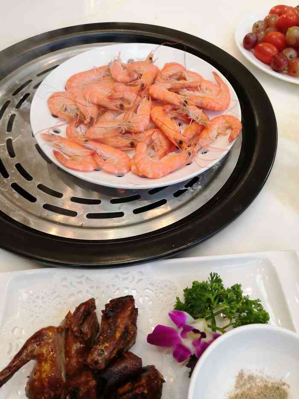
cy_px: 200
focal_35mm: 27
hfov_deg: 51.4
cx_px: 150
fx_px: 311
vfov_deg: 65.3
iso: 400
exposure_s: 1/100
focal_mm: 3.95
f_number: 1.8
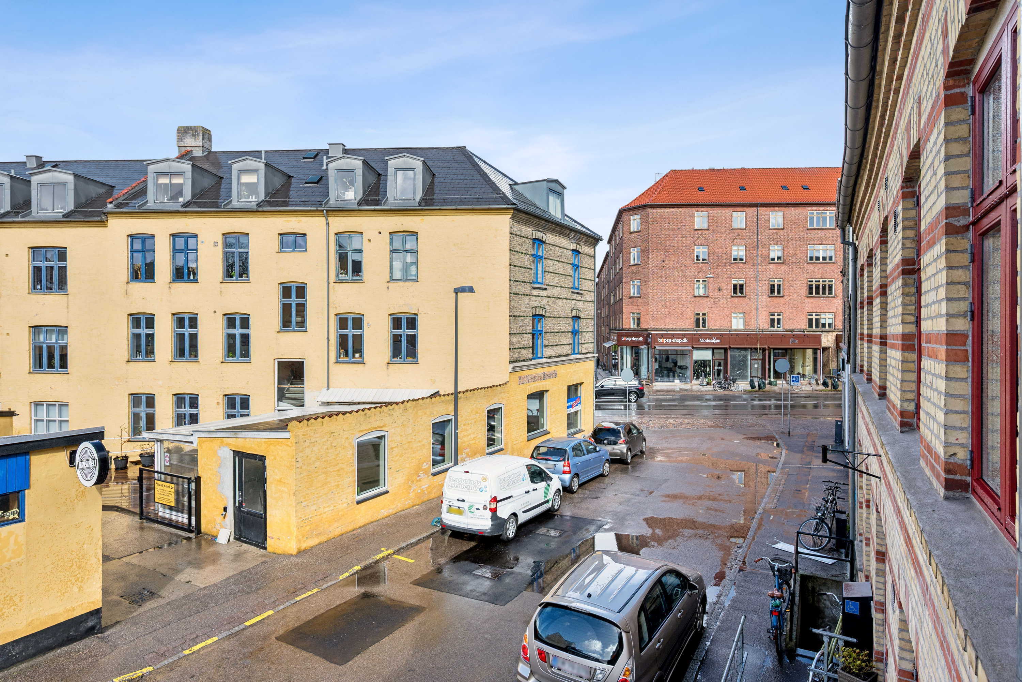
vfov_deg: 65.9
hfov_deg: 88.4
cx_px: 511
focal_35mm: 18
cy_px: 341
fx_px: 525
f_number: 6.3
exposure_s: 1/400
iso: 200
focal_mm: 18.5
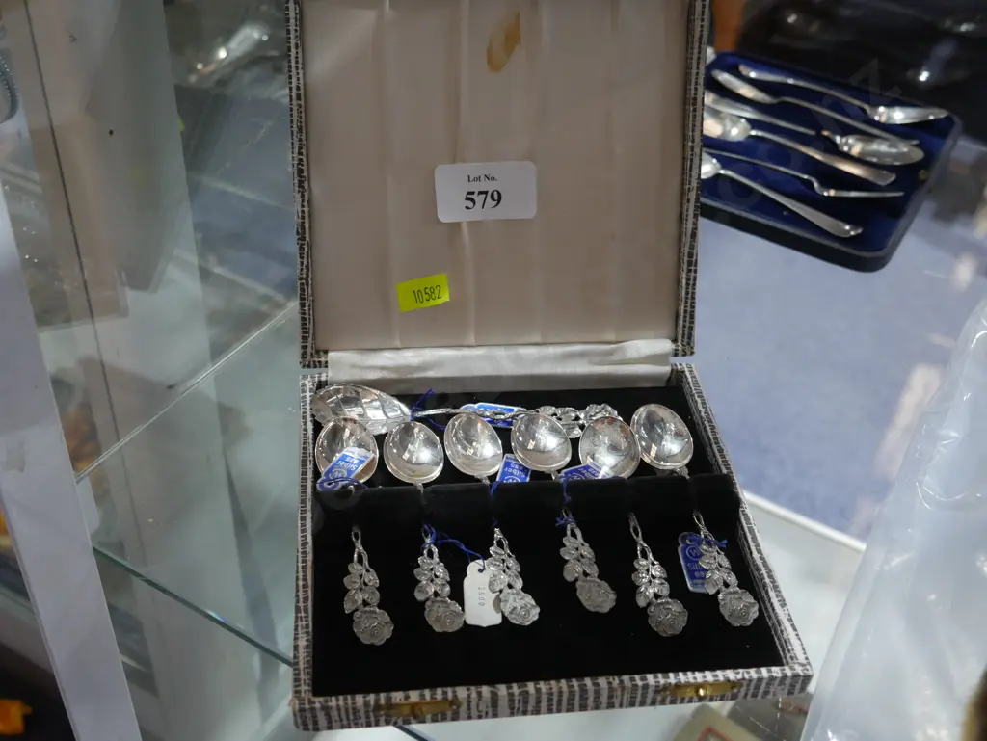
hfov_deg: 46.8
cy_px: 370
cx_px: 494
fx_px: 1141
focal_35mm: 40
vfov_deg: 36.0
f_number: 4.4
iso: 640
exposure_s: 1/60
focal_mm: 20
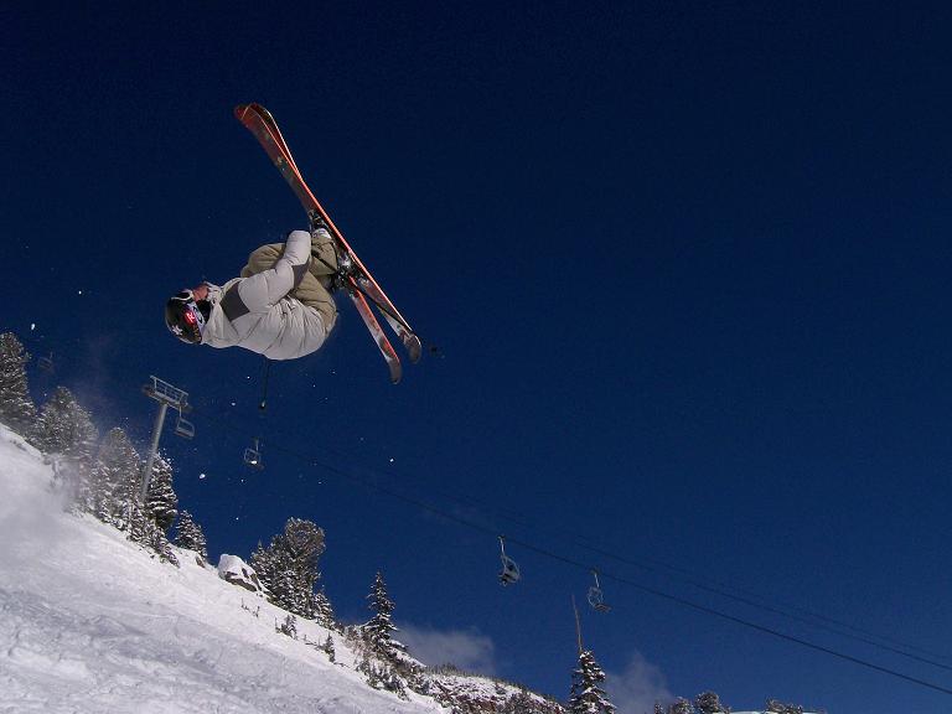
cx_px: 476
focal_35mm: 36
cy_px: 357
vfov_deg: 39.7
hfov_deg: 51.4
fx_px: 990
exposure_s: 1/1401
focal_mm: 6
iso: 80
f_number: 4.8
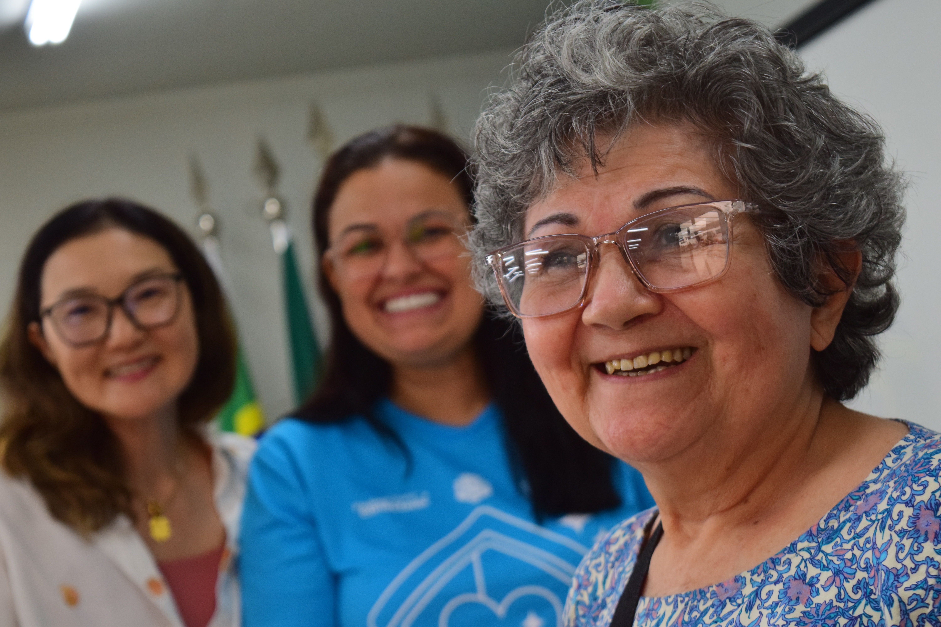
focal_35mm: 82
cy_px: 314
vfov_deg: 16.6
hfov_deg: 24.6
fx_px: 2156
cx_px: 470
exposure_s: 1/160
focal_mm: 55
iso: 1000
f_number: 5.6
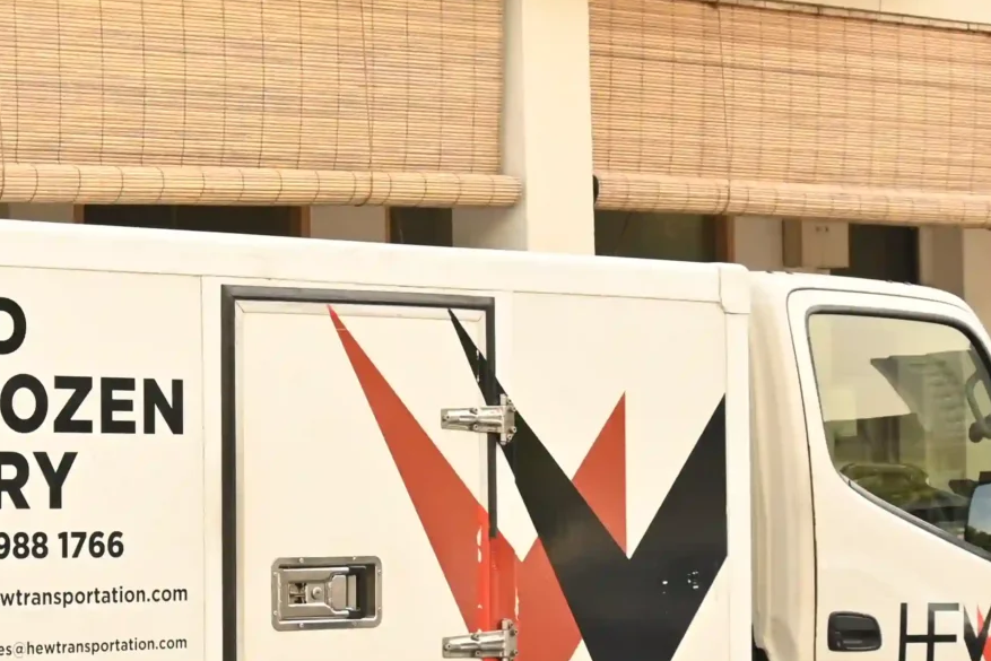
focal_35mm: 109
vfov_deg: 12.5
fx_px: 3013
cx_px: 62
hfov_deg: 18.3
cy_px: 394
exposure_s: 1/160
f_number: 4.2
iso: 100
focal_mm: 25
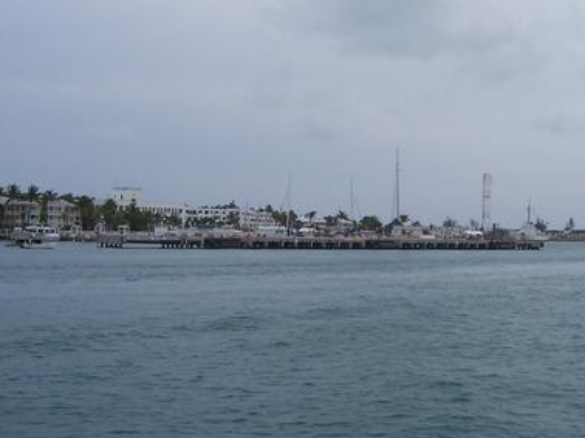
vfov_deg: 24.0
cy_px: 215
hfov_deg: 31.4
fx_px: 1030
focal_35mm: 61
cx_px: 393
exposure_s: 1/180
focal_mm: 6
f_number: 4.8
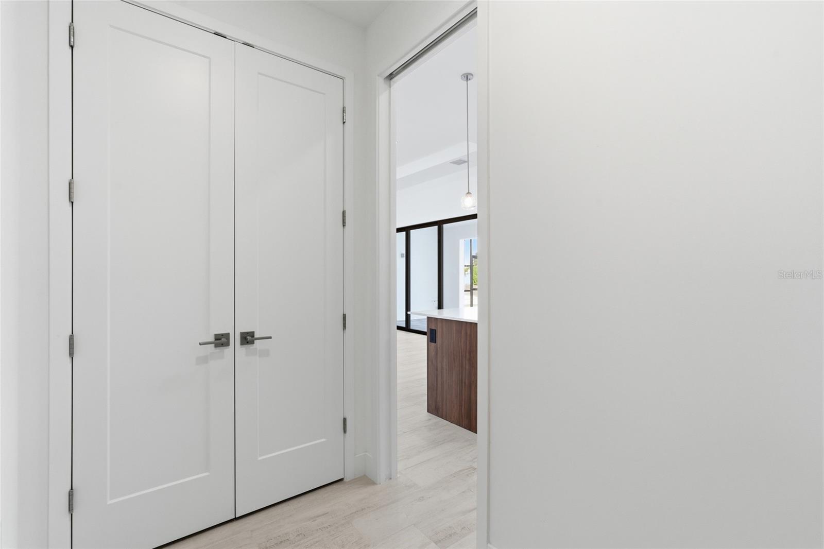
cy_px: 274
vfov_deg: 73.7
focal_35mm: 16
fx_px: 366
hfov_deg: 96.7
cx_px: 412
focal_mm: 16
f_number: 9
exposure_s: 1/125
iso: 400
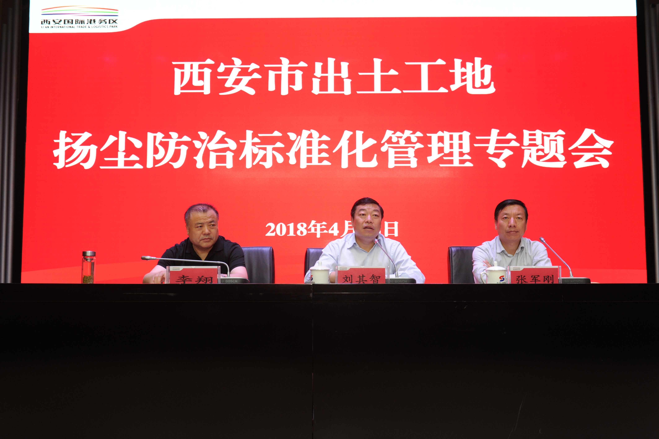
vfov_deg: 42.3
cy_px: 220
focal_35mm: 31
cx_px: 330
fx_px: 567
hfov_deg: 60.3
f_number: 7.1
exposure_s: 1/80
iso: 1250
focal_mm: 31
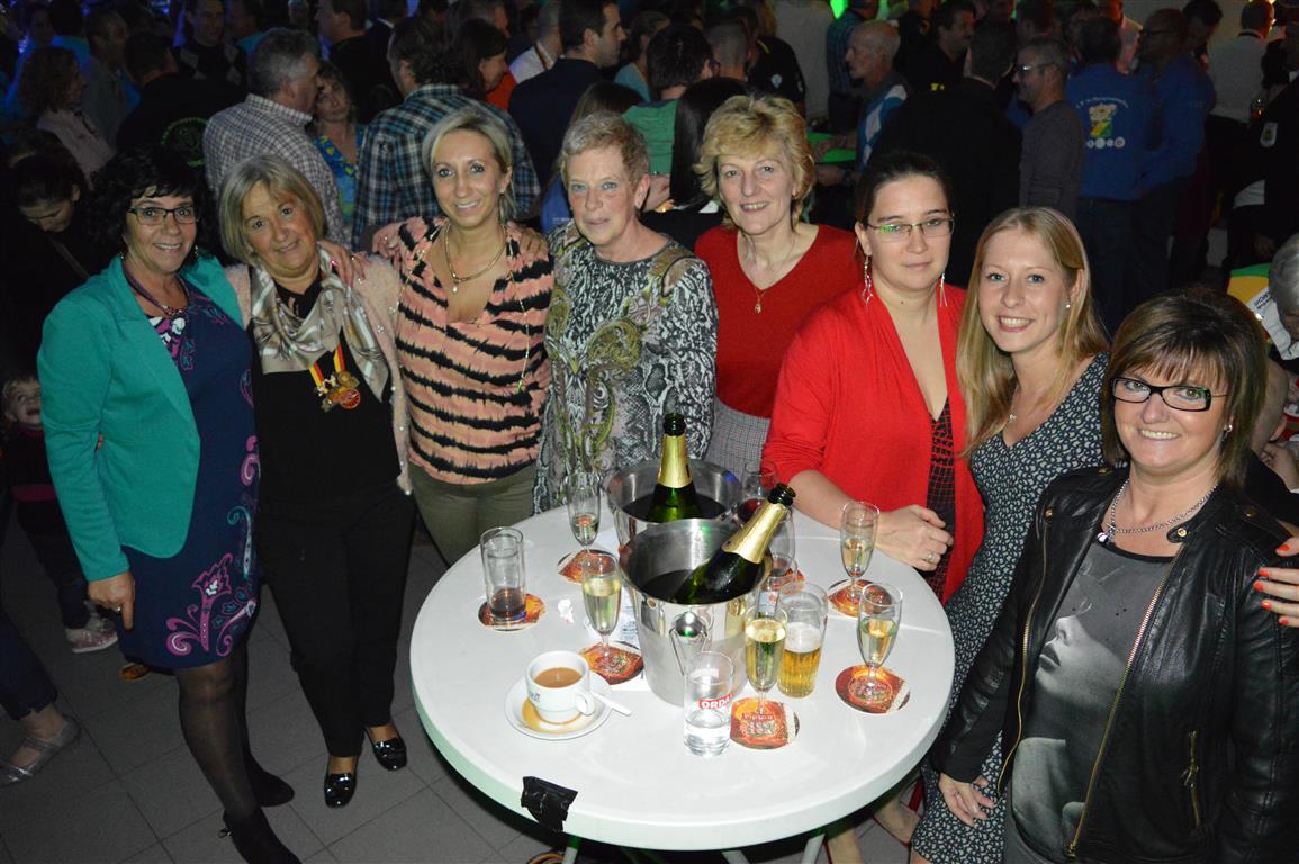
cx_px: 650
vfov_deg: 47.9
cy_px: 432
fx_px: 973
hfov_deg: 67.4
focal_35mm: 27
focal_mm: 18
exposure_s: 1/60
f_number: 3.5
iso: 3200
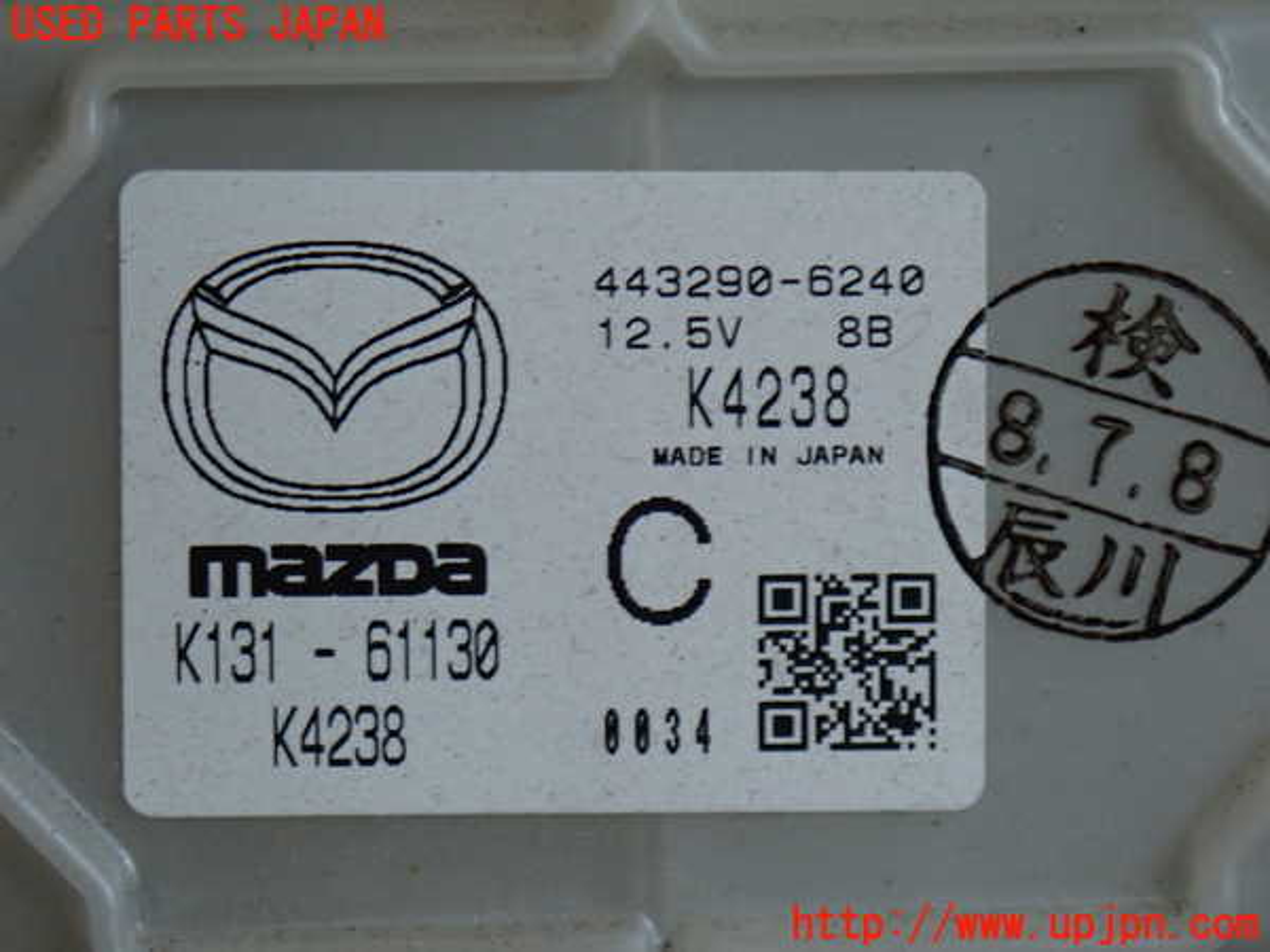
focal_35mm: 100
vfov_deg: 14.8
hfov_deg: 19.6
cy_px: 476
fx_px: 3669
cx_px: 635
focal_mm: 18
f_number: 4.9
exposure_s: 1/80
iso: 800
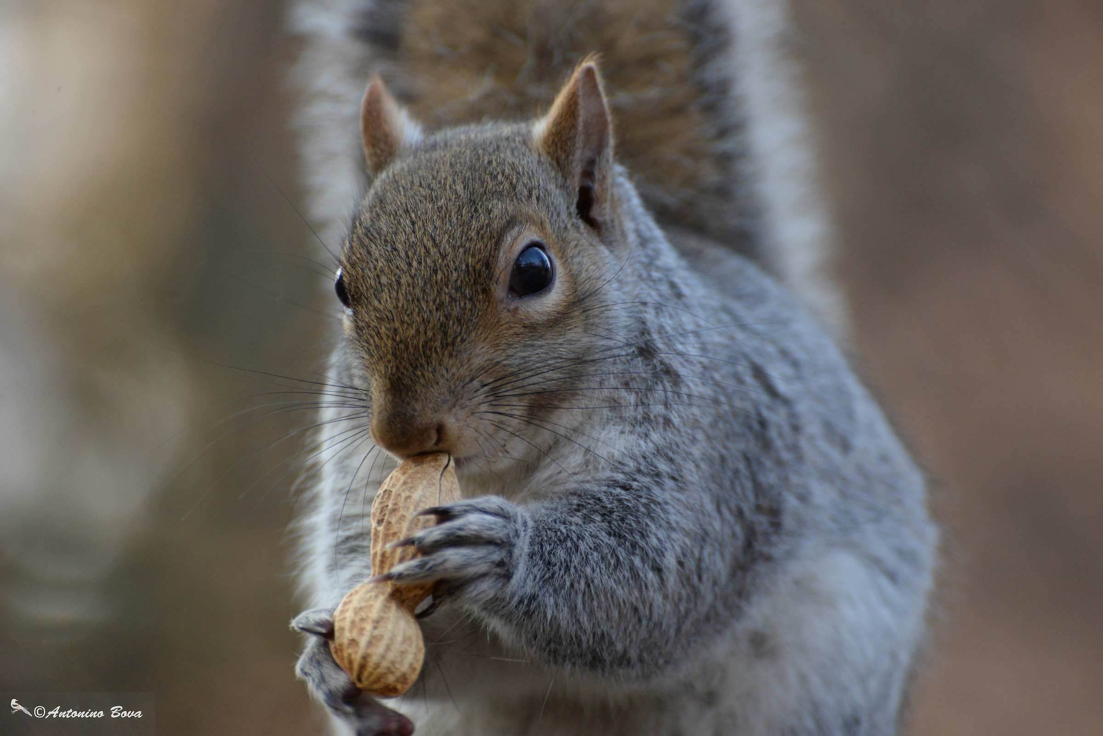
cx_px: 552
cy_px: 368
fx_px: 9194
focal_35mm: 300
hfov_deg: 6.9
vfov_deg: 4.6
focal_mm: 300
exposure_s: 1/640
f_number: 5.6
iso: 2000
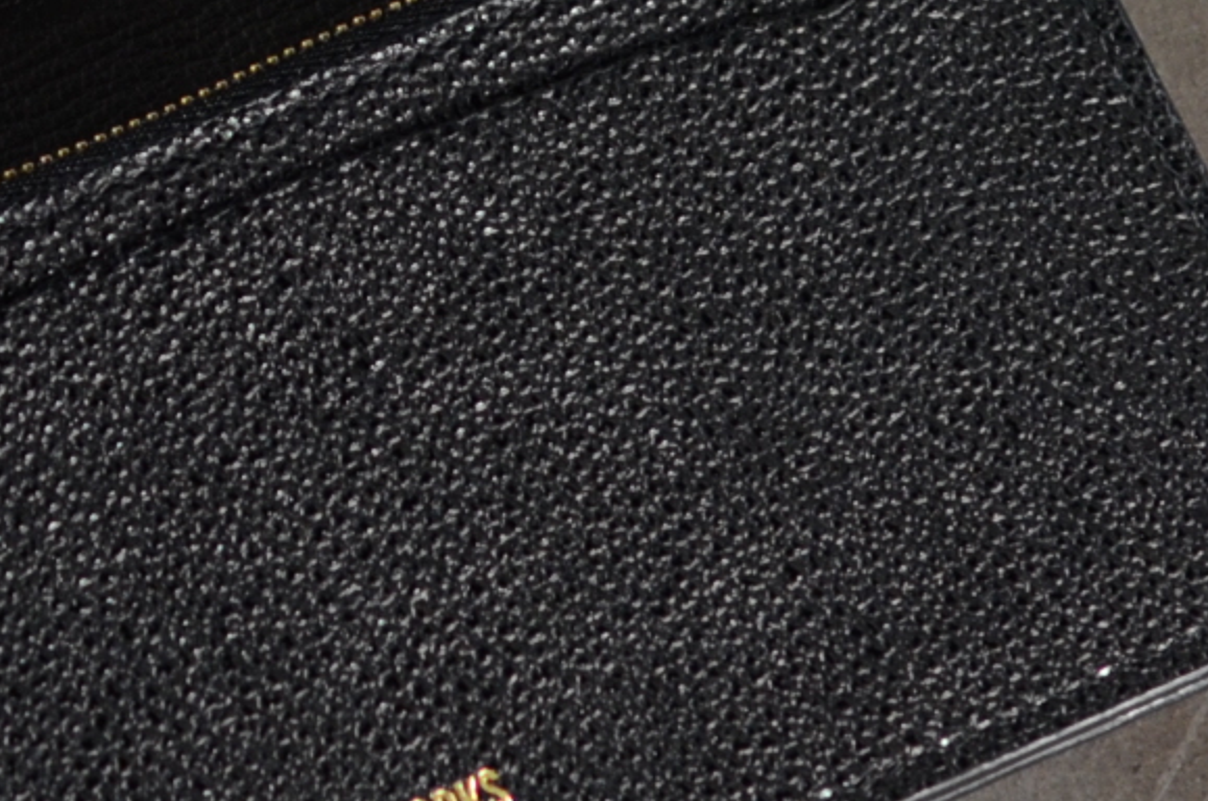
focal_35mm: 319
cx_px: 380
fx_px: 10686
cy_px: 234
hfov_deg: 6.5
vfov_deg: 4.3
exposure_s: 1/8000
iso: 720
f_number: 2.5
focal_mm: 50
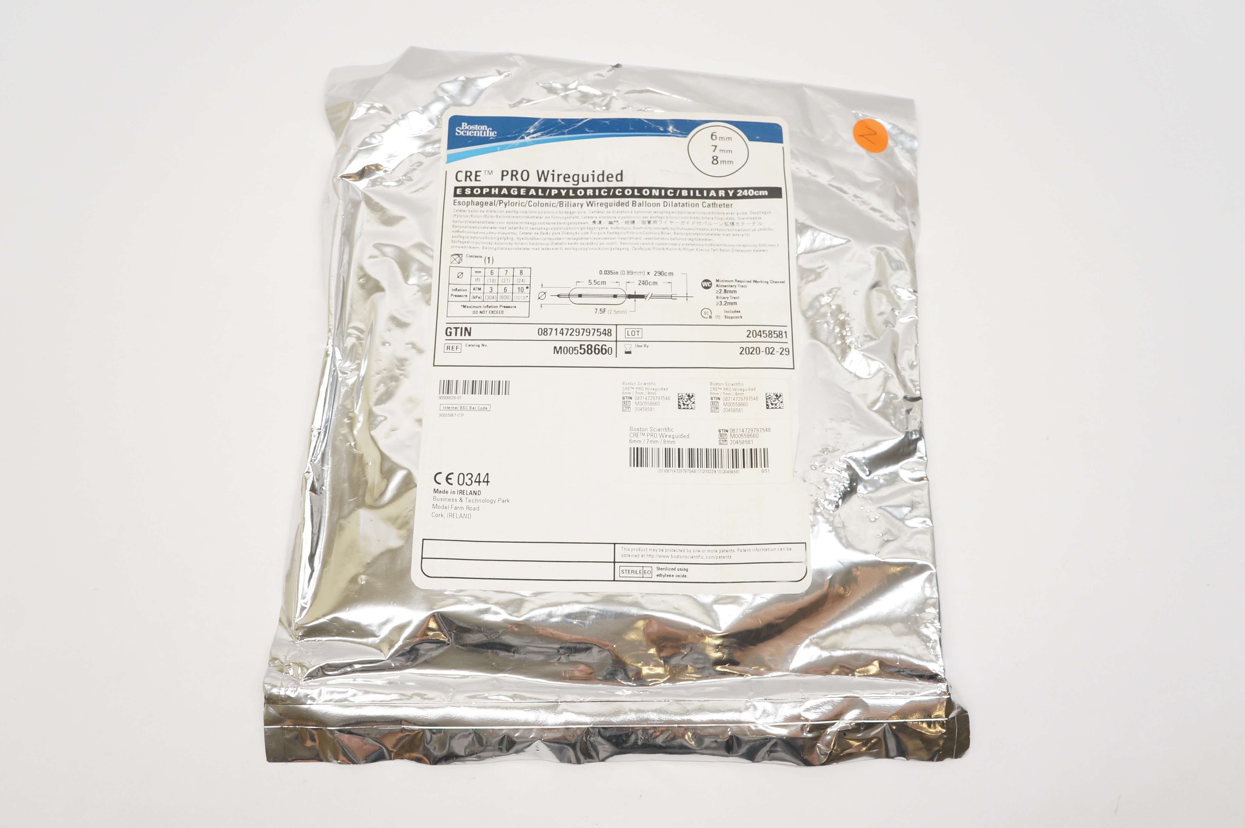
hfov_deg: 62.0
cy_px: 414
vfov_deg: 43.5
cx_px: 622
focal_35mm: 30
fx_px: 1036
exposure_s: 1/80
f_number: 5.6
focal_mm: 20
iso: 400
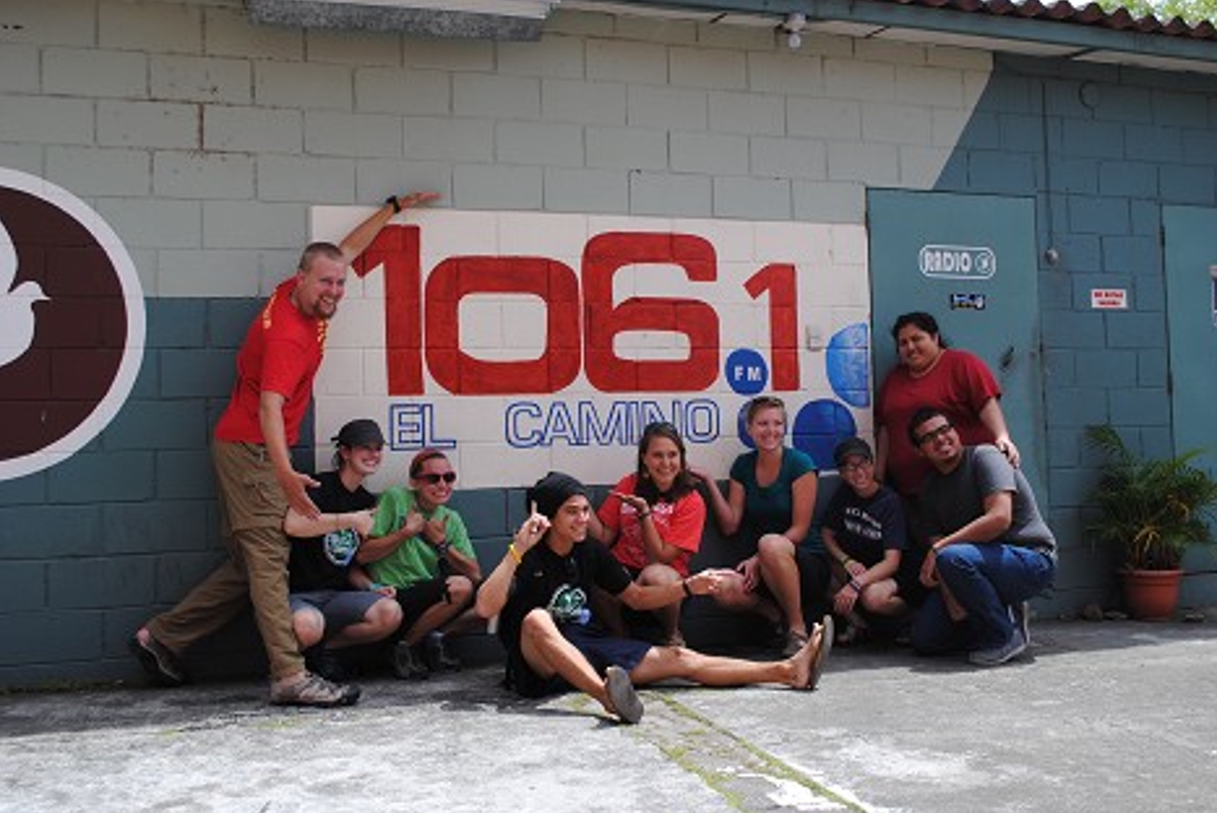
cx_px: 623
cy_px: 397
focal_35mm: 37
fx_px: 1252
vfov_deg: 36.0
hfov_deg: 51.9
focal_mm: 24
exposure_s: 1/200
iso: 100
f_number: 7.1
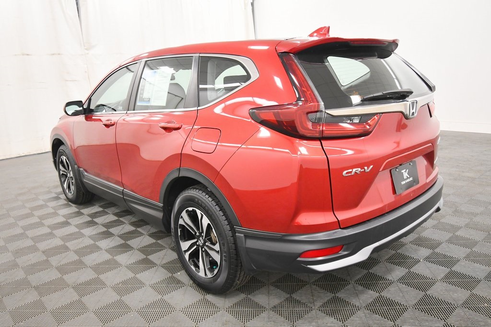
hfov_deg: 67.4
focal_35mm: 27
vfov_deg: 47.9
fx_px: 368
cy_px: 164
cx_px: 246
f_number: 5.6
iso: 1800
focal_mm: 18
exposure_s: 1/125
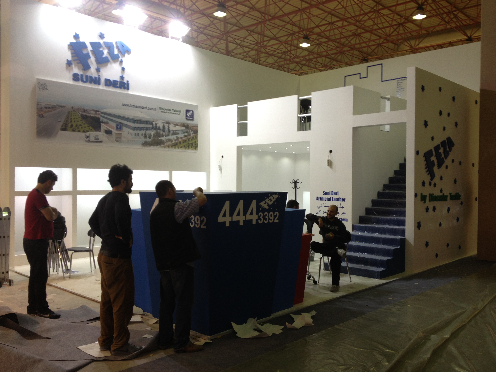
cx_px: 248
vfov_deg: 40.7
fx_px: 502
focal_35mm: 35
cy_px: 186
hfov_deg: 52.6
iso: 50
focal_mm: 4.28
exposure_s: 1/20
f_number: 2.4
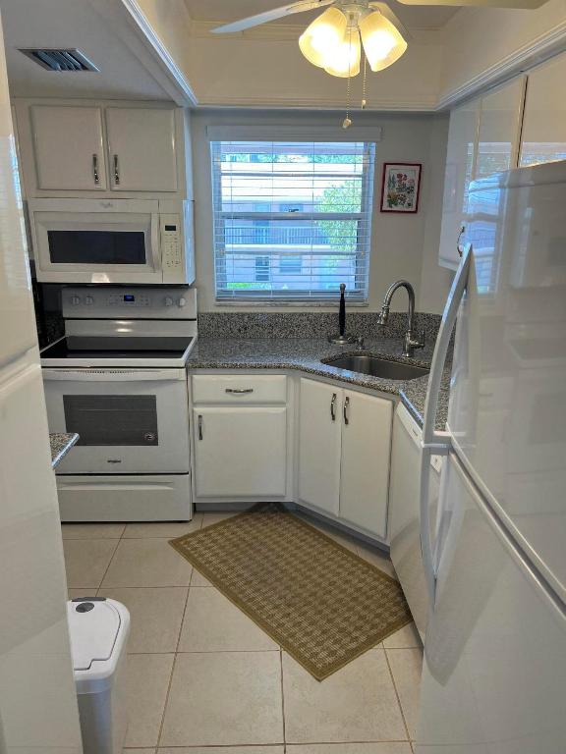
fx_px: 567
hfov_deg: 53.1
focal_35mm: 26
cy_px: 377
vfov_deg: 67.3
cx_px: 283
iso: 50
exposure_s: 1/141
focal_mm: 5.7
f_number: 1.5
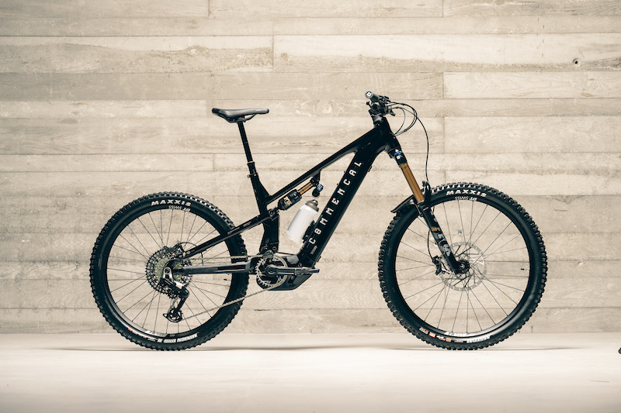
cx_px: 310
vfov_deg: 13.0
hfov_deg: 19.5
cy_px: 206
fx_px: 1811
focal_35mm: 105
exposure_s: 1/100
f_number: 6.3
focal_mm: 105
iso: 100
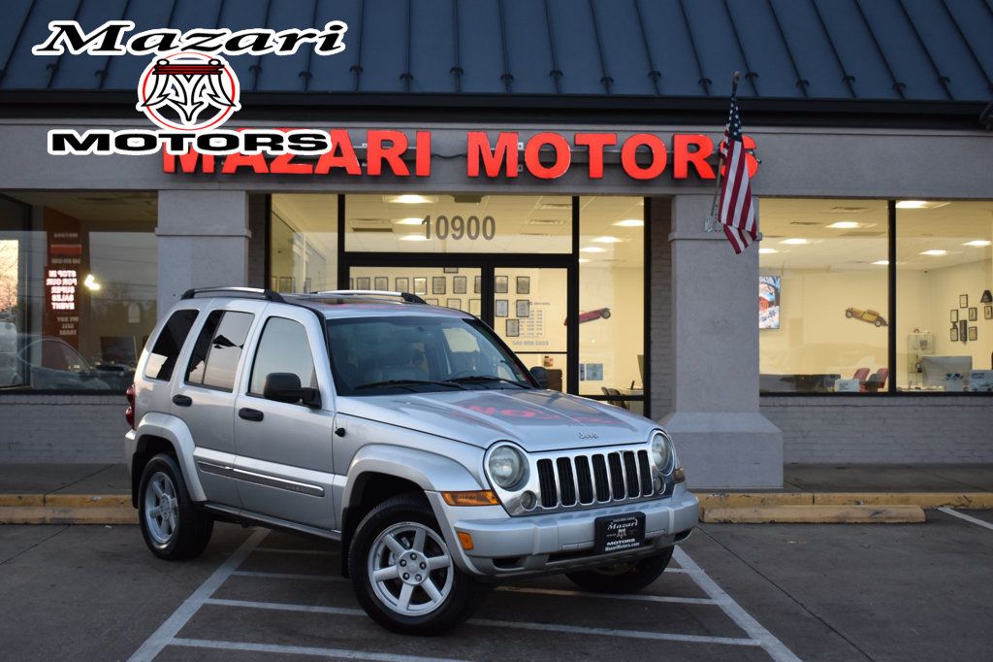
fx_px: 1241
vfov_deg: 29.8
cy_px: 331
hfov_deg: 43.6
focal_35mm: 45
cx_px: 496
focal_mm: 30
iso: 400
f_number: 4.2
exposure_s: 1/60
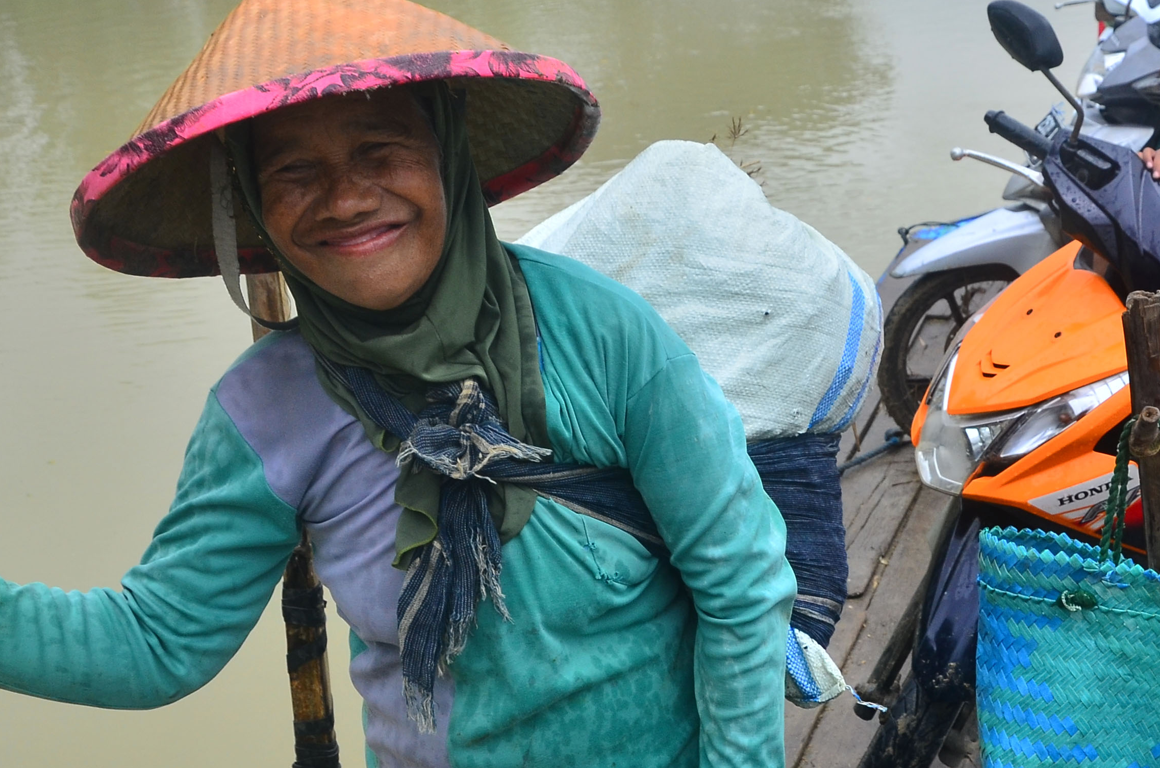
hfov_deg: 36.7
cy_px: 361
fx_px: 1672
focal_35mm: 52
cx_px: 961
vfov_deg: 25.9
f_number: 8
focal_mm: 16
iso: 200
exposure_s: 1/250
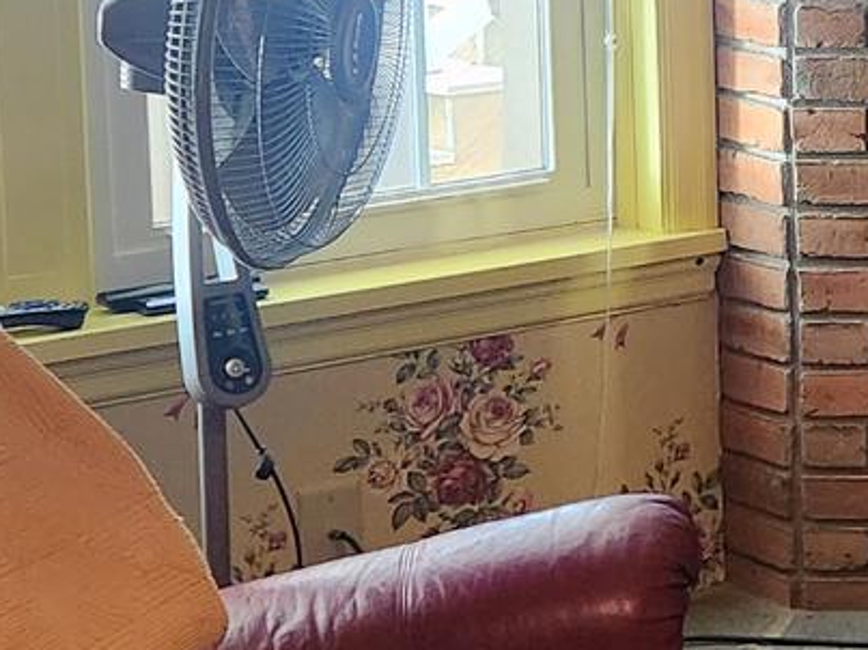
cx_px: 1335
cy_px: -22
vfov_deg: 12.5
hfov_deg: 15.4
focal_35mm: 117
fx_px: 2933
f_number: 1.8
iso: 800
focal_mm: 5.4
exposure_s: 1/60
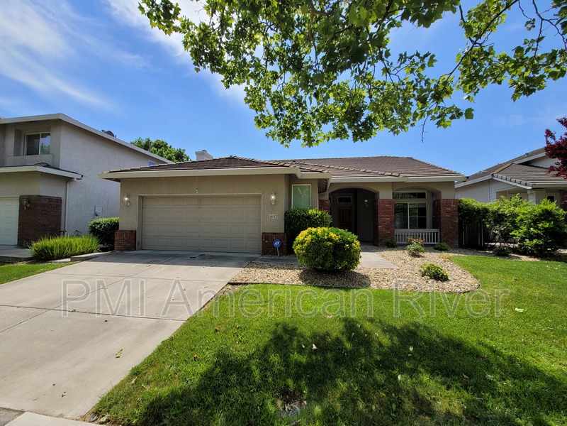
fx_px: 213
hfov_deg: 106.2
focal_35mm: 13
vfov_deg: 89.9
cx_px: 284
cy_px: 213
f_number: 2.2
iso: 64
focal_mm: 2.2
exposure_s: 1/1645
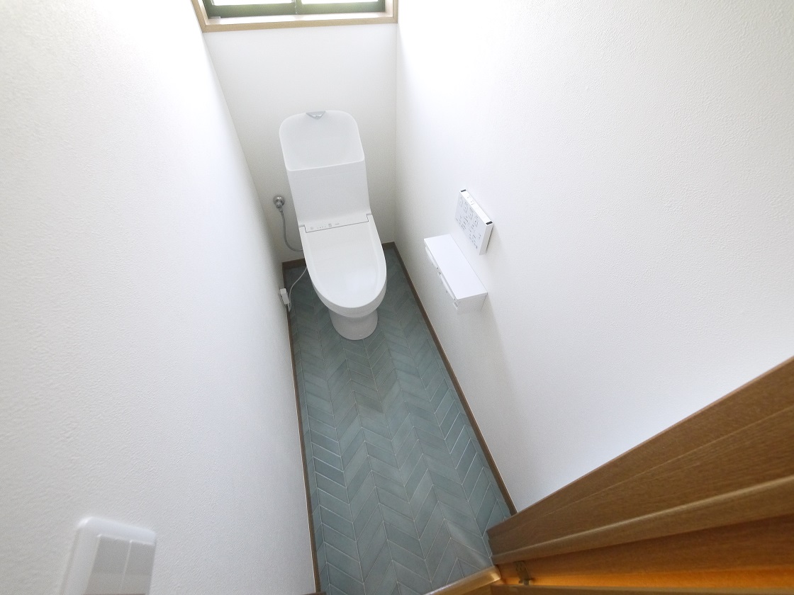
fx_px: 321
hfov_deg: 102.1
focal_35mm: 14
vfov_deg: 85.7
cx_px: 397
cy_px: 298
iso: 1250
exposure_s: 1/60
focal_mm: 7
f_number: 4
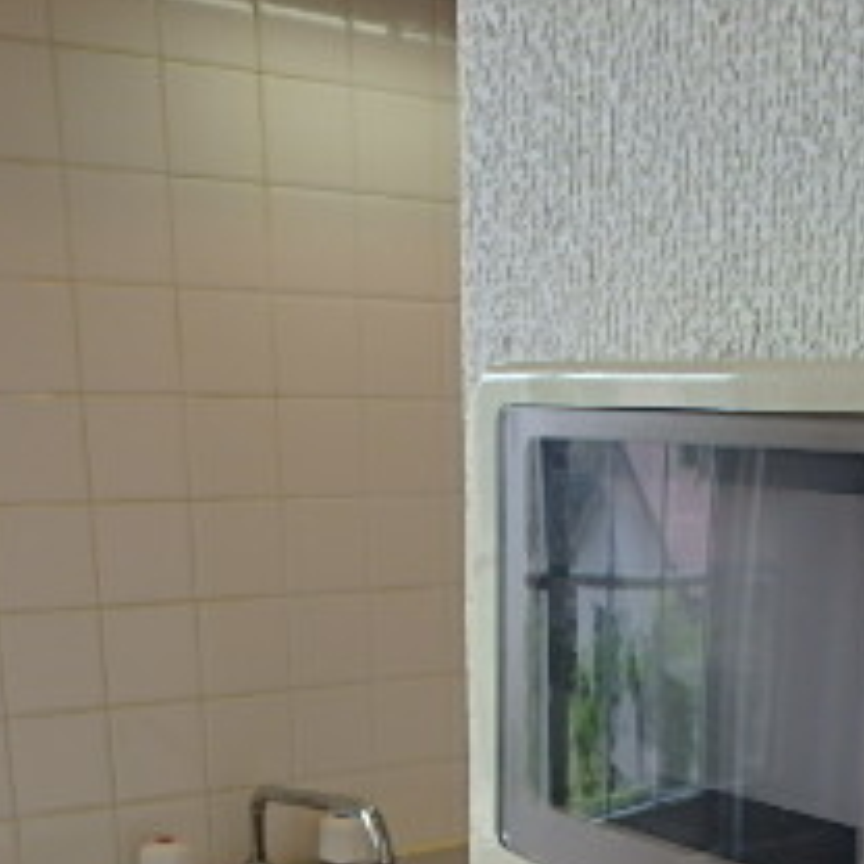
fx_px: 1610
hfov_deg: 29.4
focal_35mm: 57
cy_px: 984
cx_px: 685
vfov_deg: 27.2
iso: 125
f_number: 3.5
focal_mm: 3.7
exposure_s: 1/60
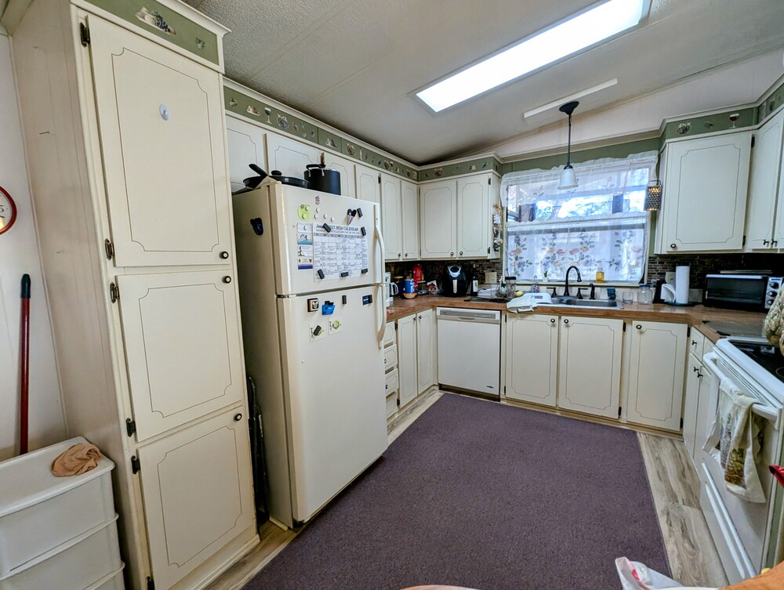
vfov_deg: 90.1
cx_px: 392
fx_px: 295
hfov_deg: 106.1
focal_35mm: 13
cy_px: 295
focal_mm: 1.95
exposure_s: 1/120
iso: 224
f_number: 2.2
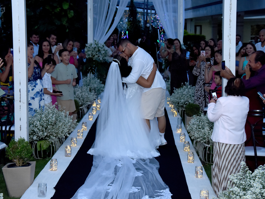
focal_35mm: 82
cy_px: 99
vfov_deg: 18.0
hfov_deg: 23.8
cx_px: 131
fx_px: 628
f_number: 6.3
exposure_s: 1/160
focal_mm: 50
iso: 1000
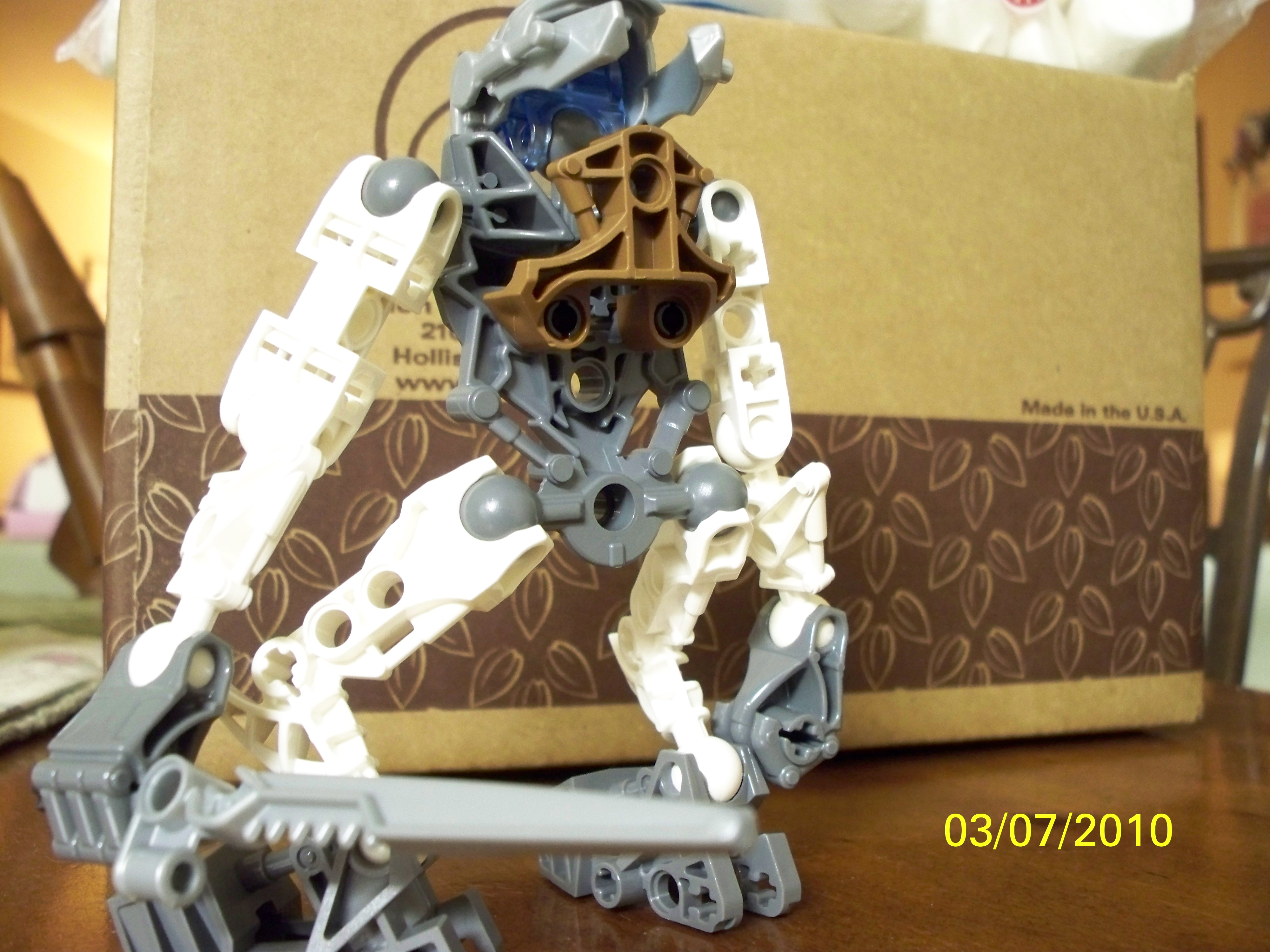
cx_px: 635
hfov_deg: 50.1
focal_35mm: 37
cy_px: 476
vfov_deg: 38.7
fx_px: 1357
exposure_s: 1/2
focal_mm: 7.9
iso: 400
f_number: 3.4
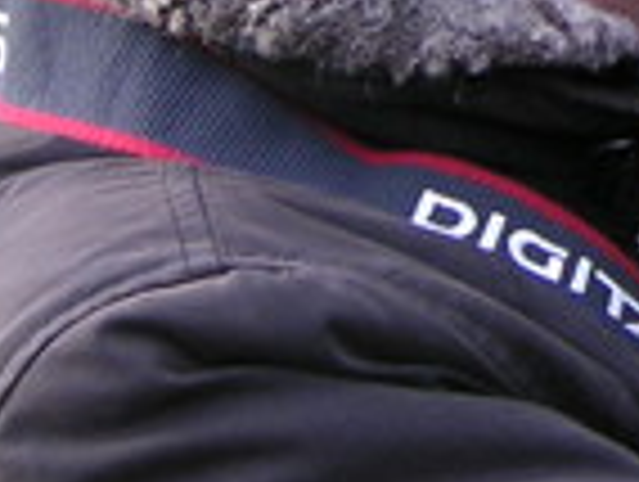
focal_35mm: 178
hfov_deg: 10.7
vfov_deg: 8.2
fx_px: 3291
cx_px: 911
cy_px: -176
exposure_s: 1/60
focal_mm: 6
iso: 50
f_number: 2.8
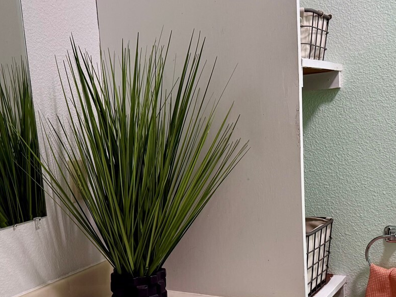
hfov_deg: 38.7
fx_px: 561
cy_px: 214
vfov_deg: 29.3
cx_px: 157
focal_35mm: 49
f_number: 1.78
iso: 250
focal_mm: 6.76
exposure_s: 1/60
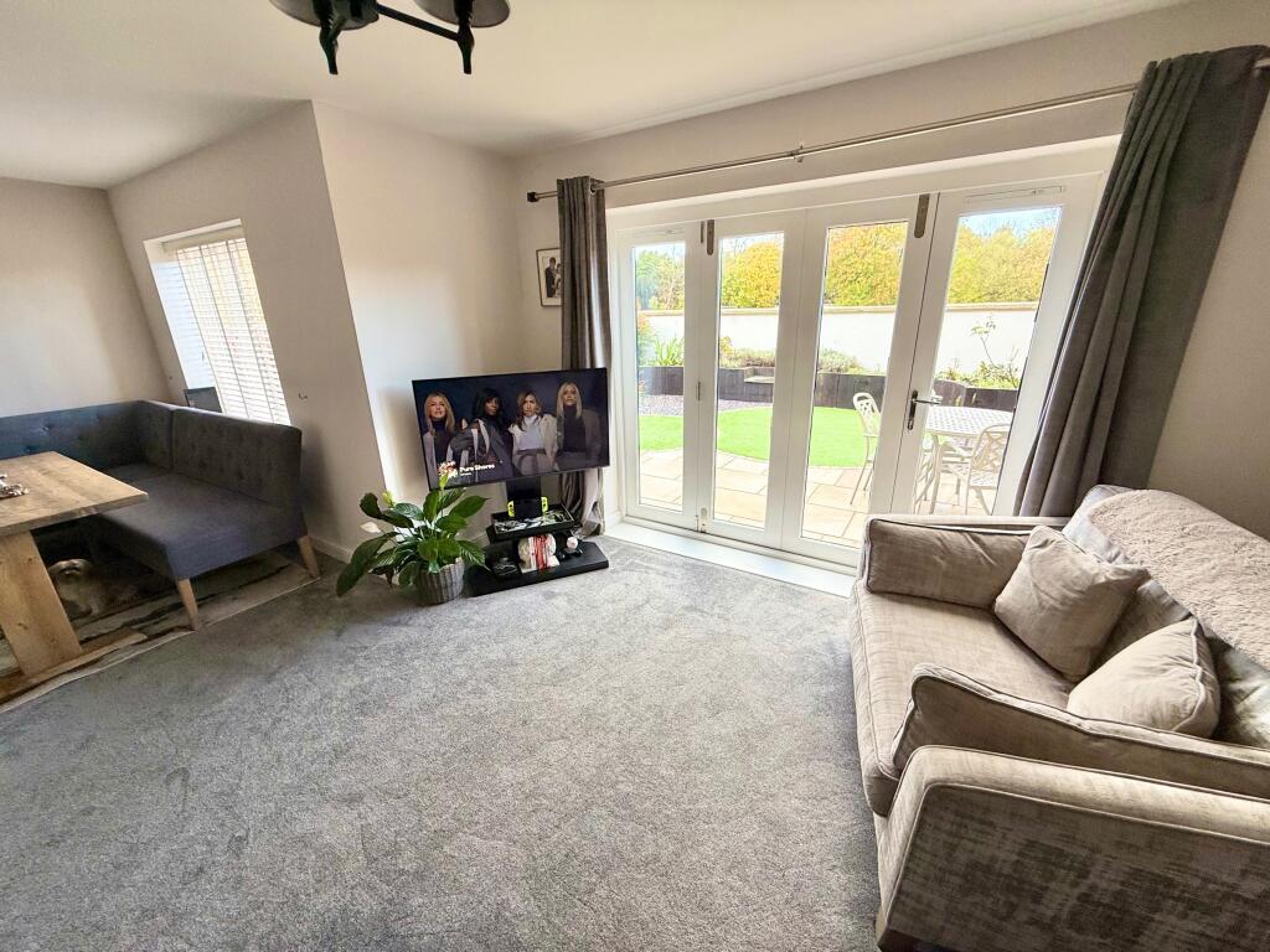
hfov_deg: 102.1
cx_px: 635
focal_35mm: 14
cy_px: 476
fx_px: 514
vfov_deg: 85.7
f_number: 2.2
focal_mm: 2.22
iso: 80
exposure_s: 1/99
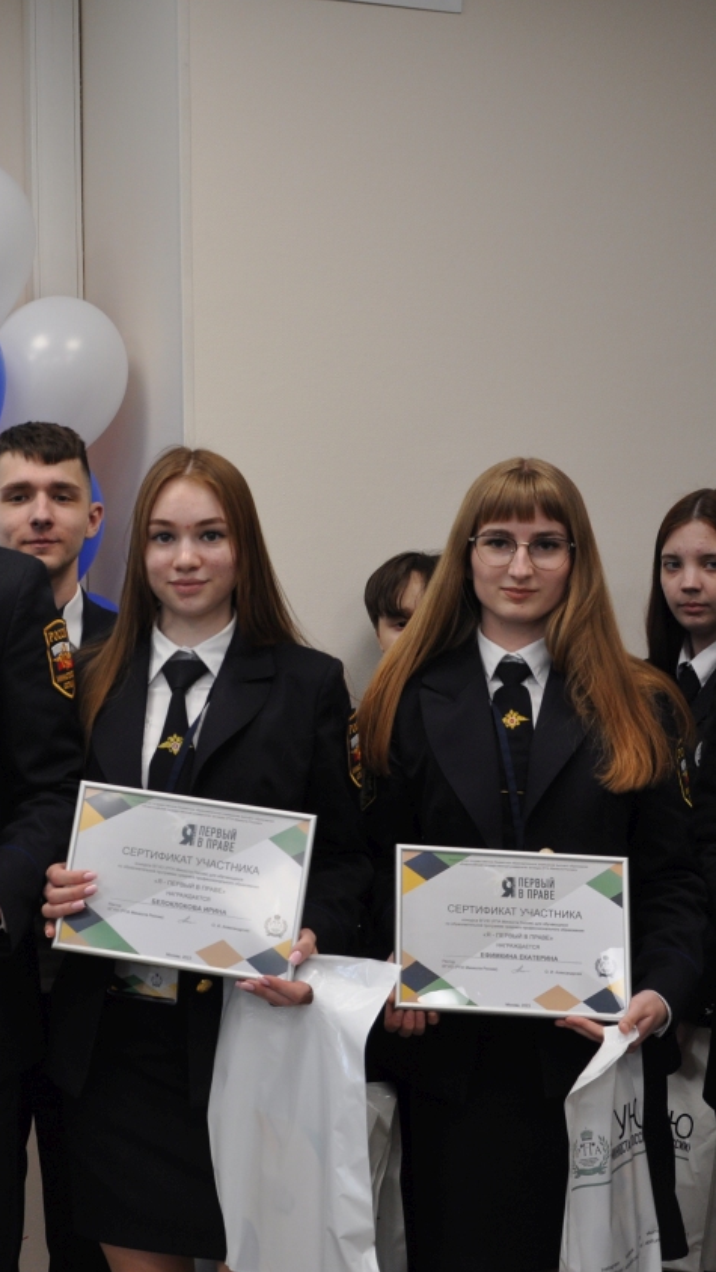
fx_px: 2017
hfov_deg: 20.0
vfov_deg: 35.0
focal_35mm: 60
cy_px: 642
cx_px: 181
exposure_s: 1/60
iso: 400
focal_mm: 25
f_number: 4
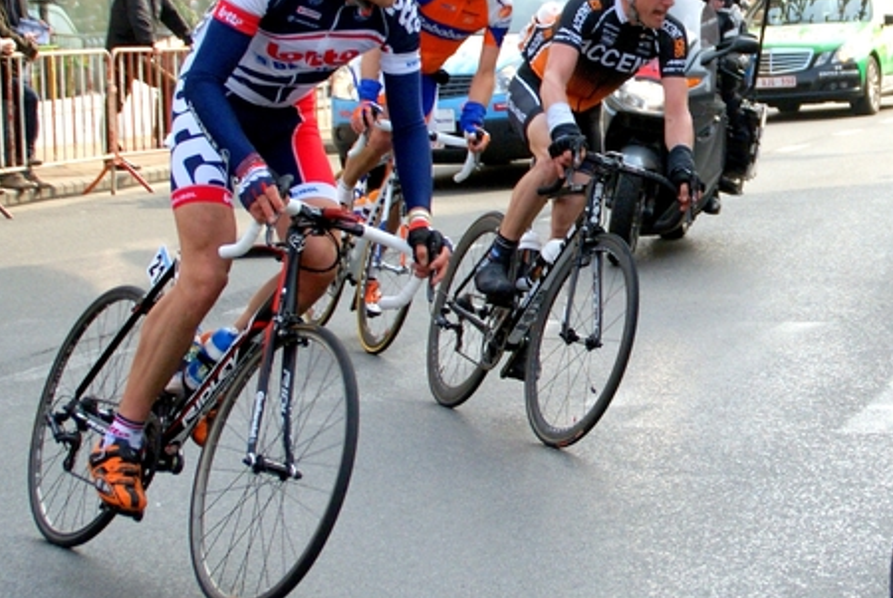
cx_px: 397
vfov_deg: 22.6
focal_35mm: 60
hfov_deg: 33.3
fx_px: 1490
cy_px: 224
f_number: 4
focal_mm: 30
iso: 200
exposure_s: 1/1000
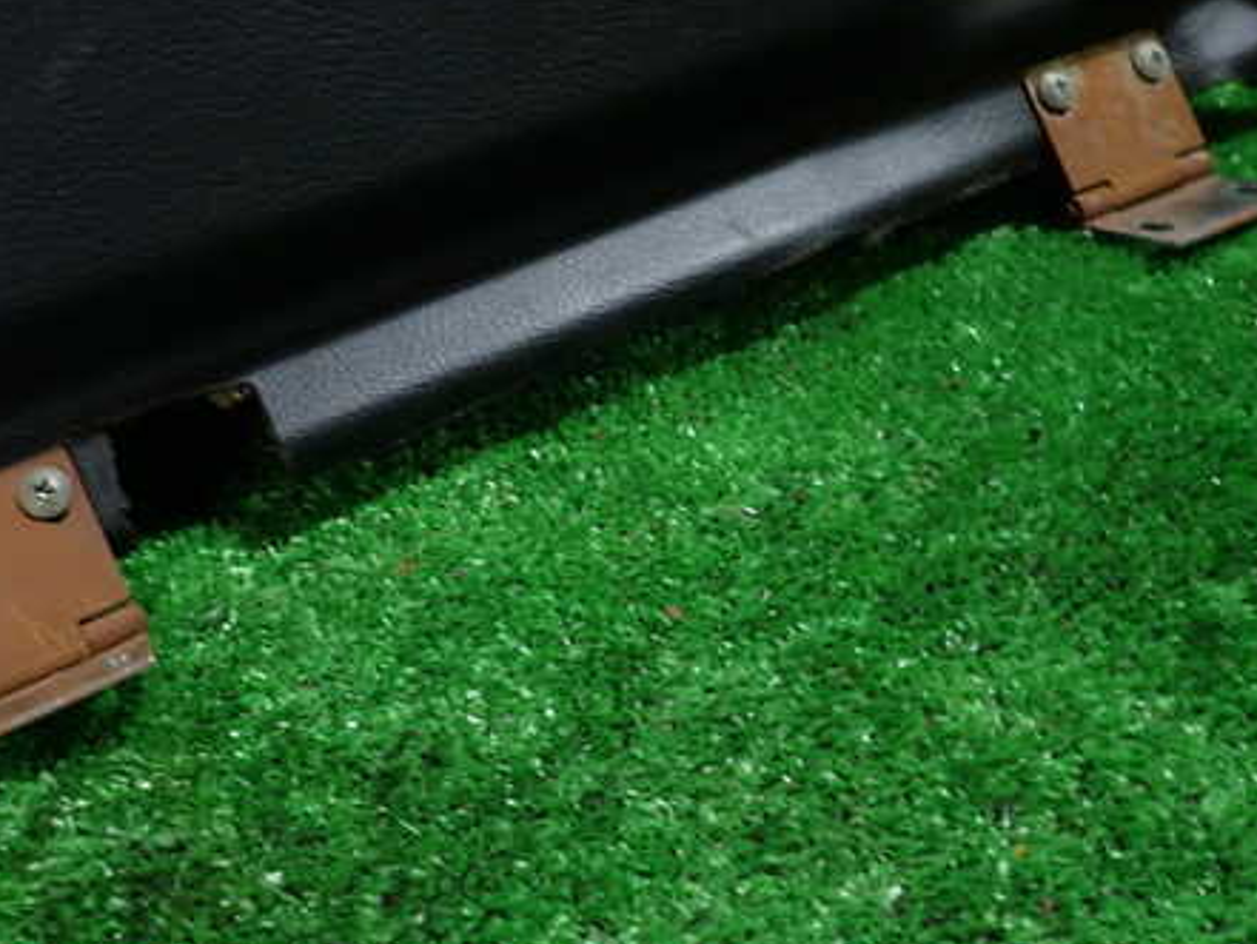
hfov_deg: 53.6
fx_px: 1235
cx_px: 502
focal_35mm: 34
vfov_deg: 41.8
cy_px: 465
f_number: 2
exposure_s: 1/30
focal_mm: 4.5
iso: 200
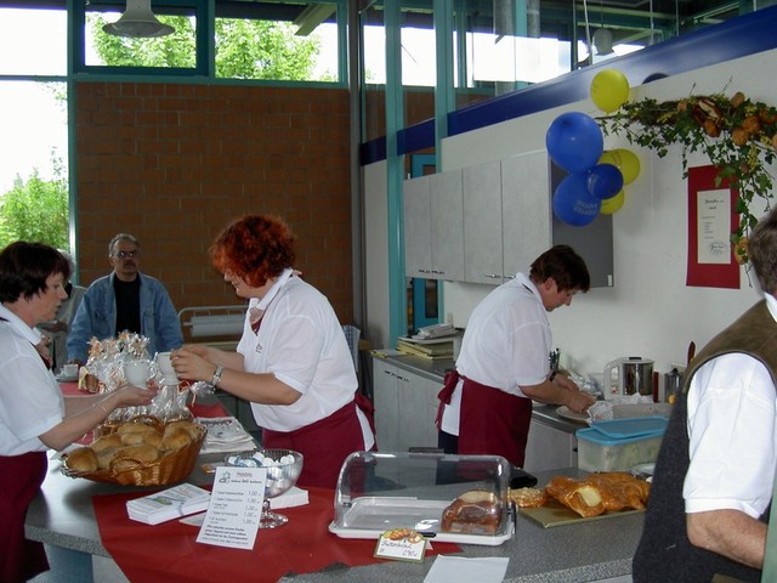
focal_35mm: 39
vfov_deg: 36.8
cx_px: 388
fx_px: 875
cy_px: 292
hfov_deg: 47.9
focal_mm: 8
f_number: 2.8
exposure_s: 1/59.5
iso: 100
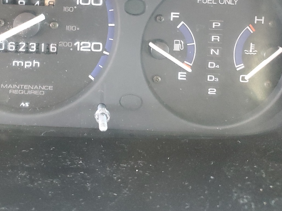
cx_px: 79
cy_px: 10
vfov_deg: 27.3
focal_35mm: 51
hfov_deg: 36.8
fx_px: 415
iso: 380
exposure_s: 1/50
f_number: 1.5
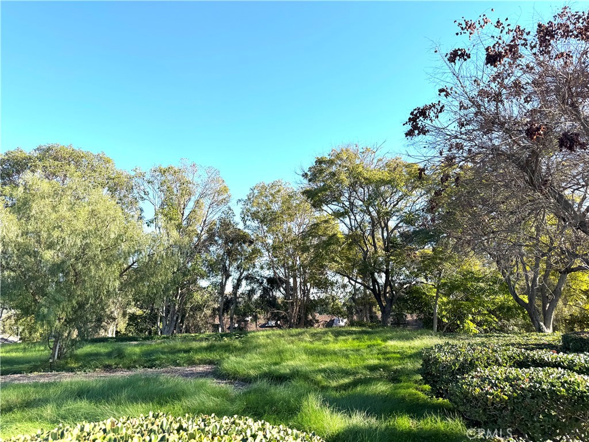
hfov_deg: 71.6
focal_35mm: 24
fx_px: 408
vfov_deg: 56.8
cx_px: 294
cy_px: 221
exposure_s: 1/1678
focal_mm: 6.76
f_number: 1.78
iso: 80
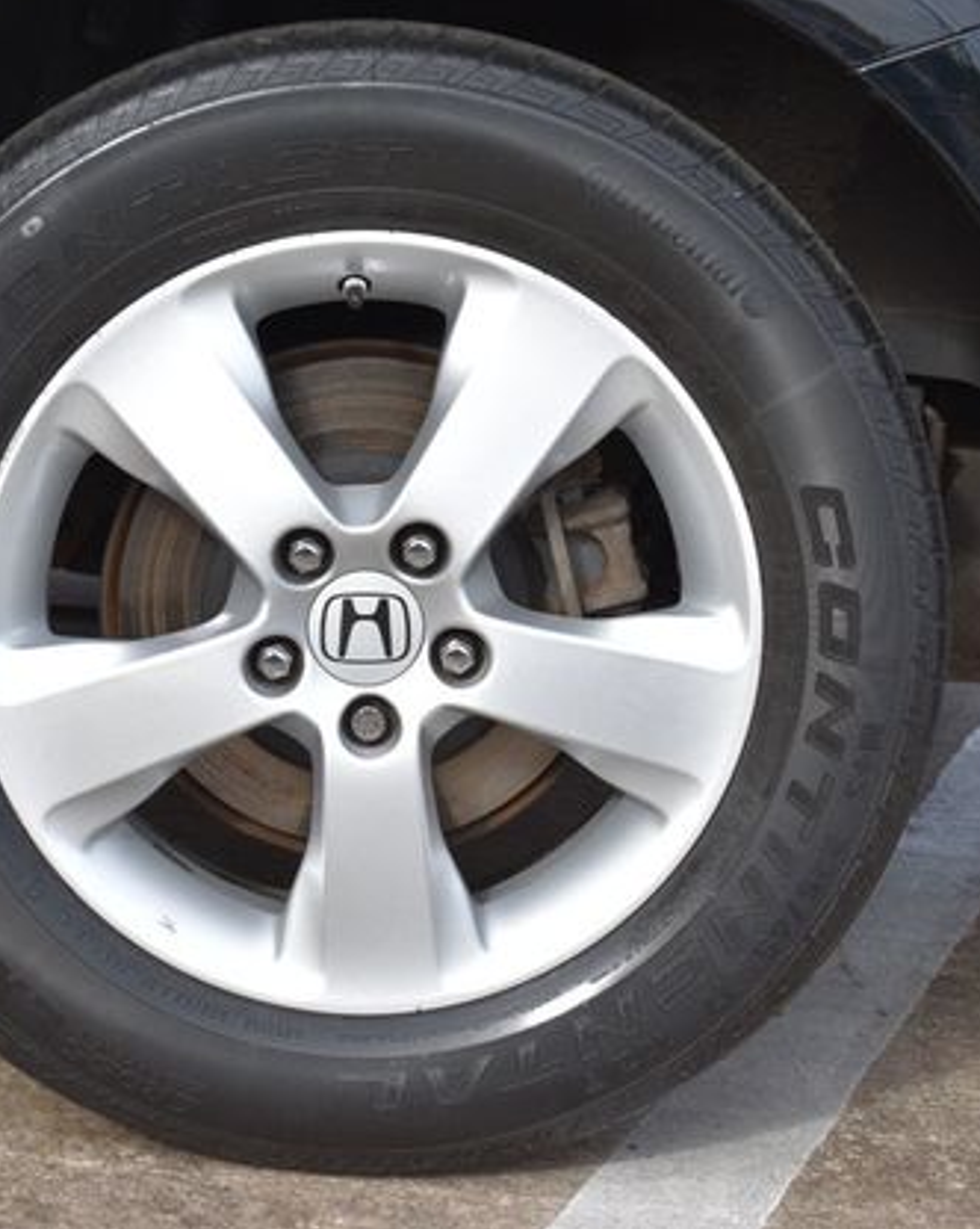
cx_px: 460
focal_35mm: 91
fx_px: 3304
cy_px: 603
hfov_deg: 16.9
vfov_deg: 21.1
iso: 200
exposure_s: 1/320
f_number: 7.1
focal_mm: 42
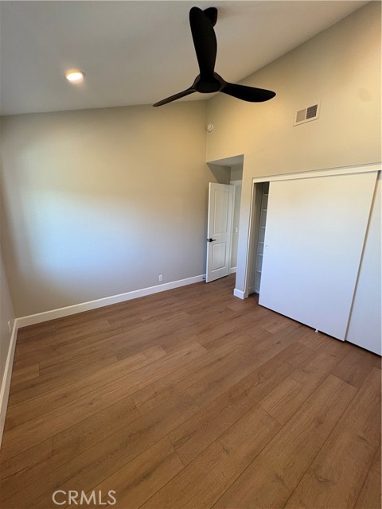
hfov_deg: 85.7
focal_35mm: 14
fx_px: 206
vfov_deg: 102.1
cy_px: 254
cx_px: 191
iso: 160
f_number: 2.2
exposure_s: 1/120
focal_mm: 2.22
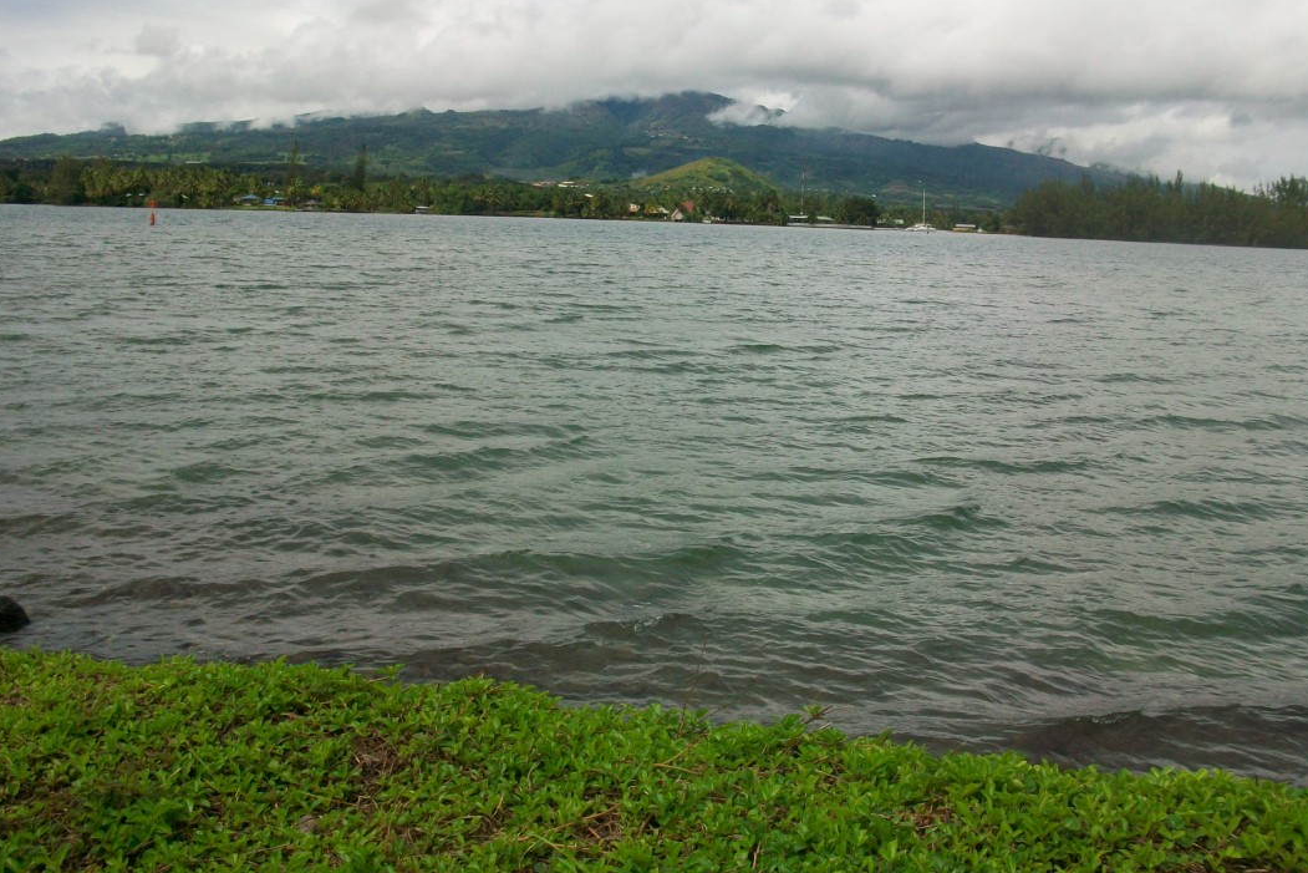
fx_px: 1381
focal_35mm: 38
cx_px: 658
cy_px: 328
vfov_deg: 34.9
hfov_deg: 50.7
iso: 64
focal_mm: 5.7
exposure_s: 1/500
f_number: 5.5
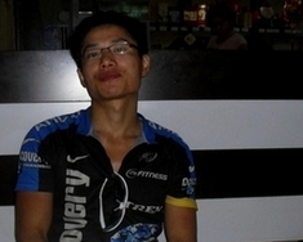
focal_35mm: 58
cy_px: 178
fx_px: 520
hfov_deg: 32.5
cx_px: 157
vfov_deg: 25.9
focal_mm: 6.3
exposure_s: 1/45
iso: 200
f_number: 3.2
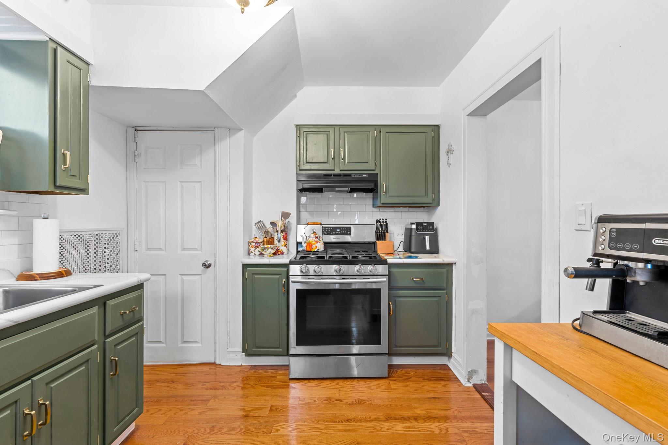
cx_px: 334
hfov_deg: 104.3
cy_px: 222
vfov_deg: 81.2
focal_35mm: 14
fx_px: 260
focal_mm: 14
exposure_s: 1
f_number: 10
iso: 400
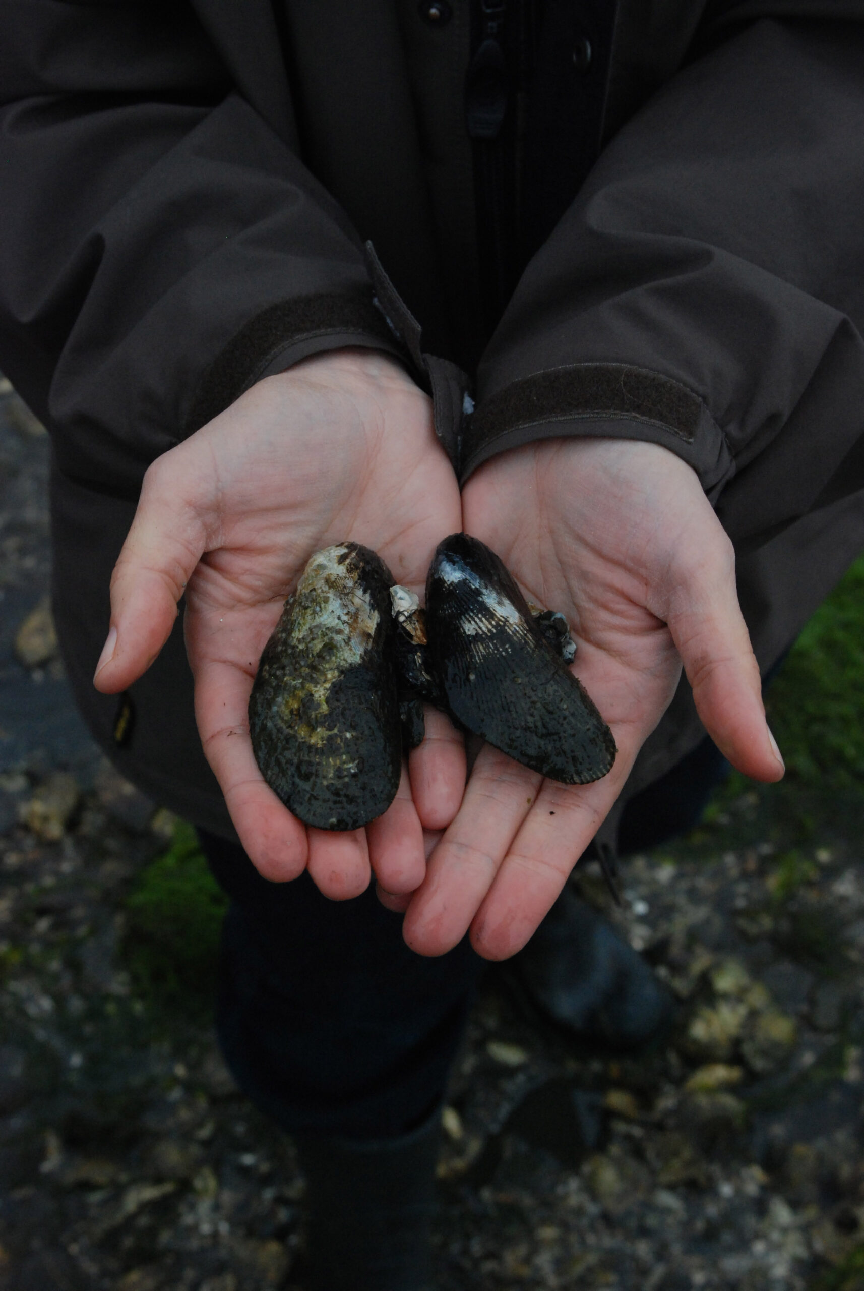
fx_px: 2153
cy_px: 646
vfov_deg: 33.4
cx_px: 432
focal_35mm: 60
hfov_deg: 22.7
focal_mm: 40
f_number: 9
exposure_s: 1/320
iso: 800
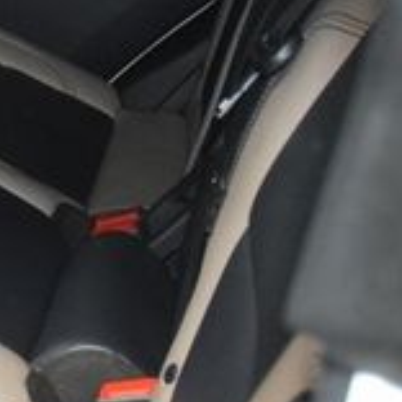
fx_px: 1235
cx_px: -415
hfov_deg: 14.9
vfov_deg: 18.5
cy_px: 241
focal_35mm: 94
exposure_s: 1/60
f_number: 3.5
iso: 3200
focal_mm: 18
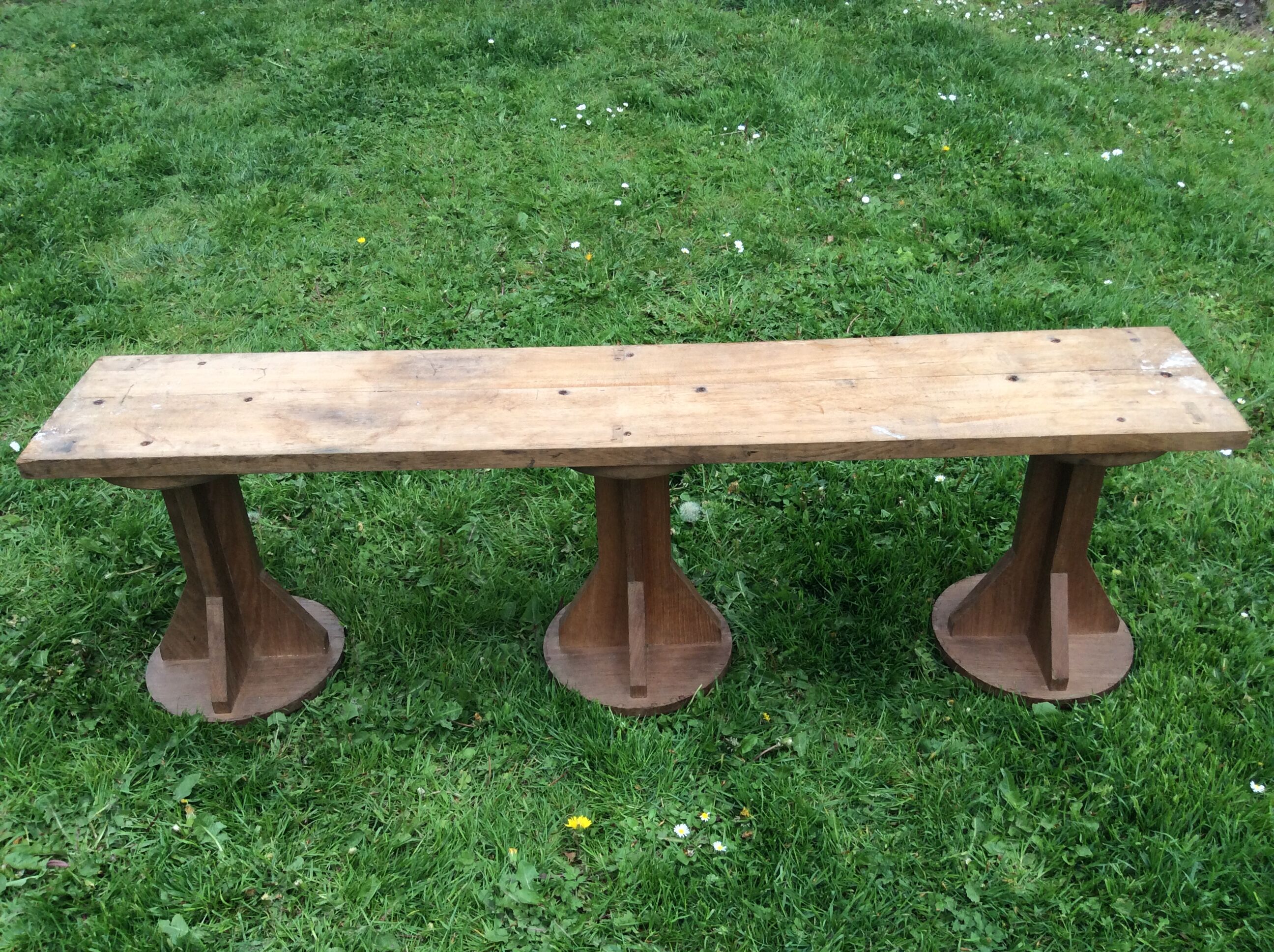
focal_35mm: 32
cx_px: 637
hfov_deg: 56.9
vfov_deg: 44.1
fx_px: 1176
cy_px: 476
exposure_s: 1/222
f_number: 2.4
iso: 32
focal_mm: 3.3
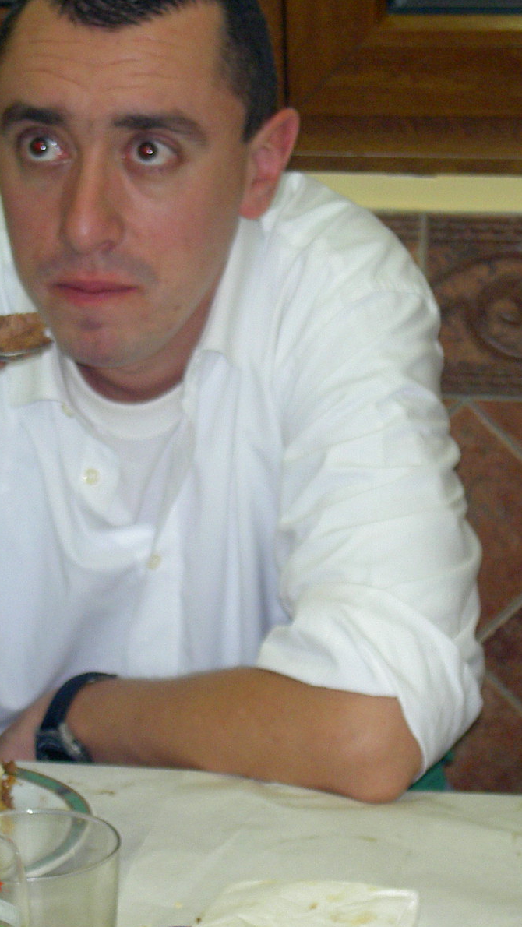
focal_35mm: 123
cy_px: 463
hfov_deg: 9.9
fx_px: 3024
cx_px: 177
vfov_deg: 17.4
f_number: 4.1
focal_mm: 17.4
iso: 100
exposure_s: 1/78.1
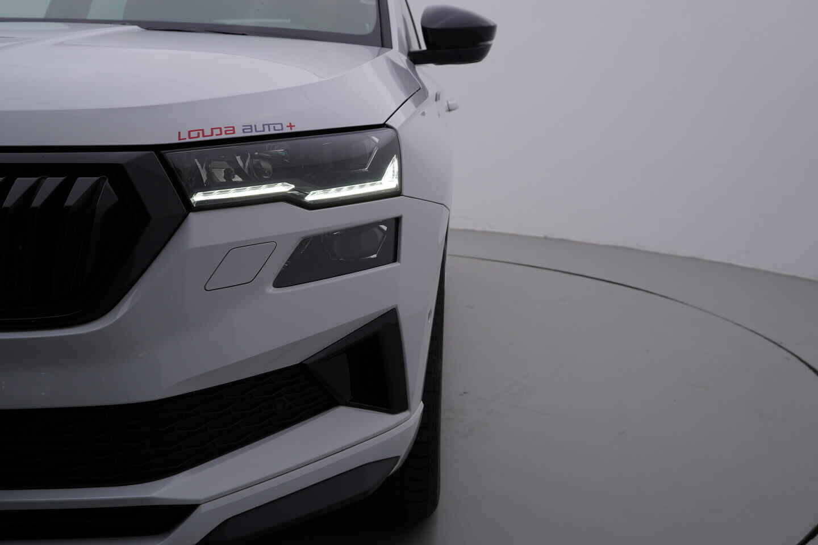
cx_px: 409
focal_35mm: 36
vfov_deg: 36.9
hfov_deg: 53.1
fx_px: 818
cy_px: 272
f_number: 5.6
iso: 125
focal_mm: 24
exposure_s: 1/125
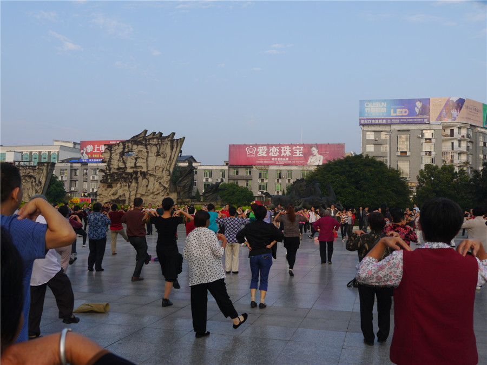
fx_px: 506
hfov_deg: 51.4
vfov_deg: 39.7
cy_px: 182
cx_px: 244
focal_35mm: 36
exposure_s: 1/250
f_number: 7.1
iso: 160
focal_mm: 18
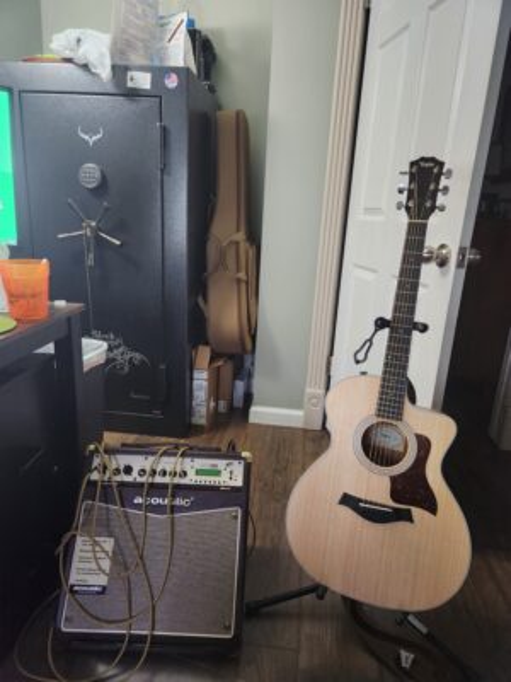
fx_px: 453
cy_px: 341
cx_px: 256
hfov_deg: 58.9
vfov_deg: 73.9
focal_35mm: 23
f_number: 1.8
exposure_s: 1/40
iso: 640
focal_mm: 5.4
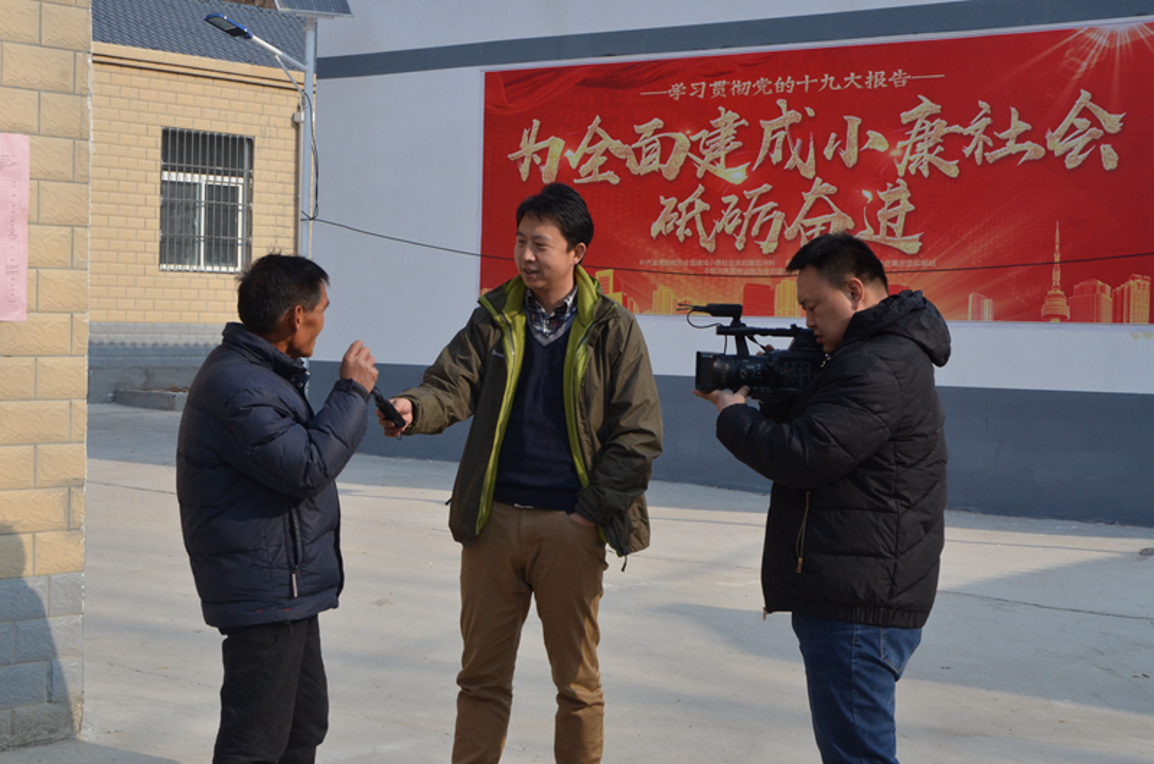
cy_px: 382
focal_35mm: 63
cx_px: 577
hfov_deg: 32.0
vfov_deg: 21.5
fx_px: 2015
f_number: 13
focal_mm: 42
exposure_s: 1/640
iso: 800
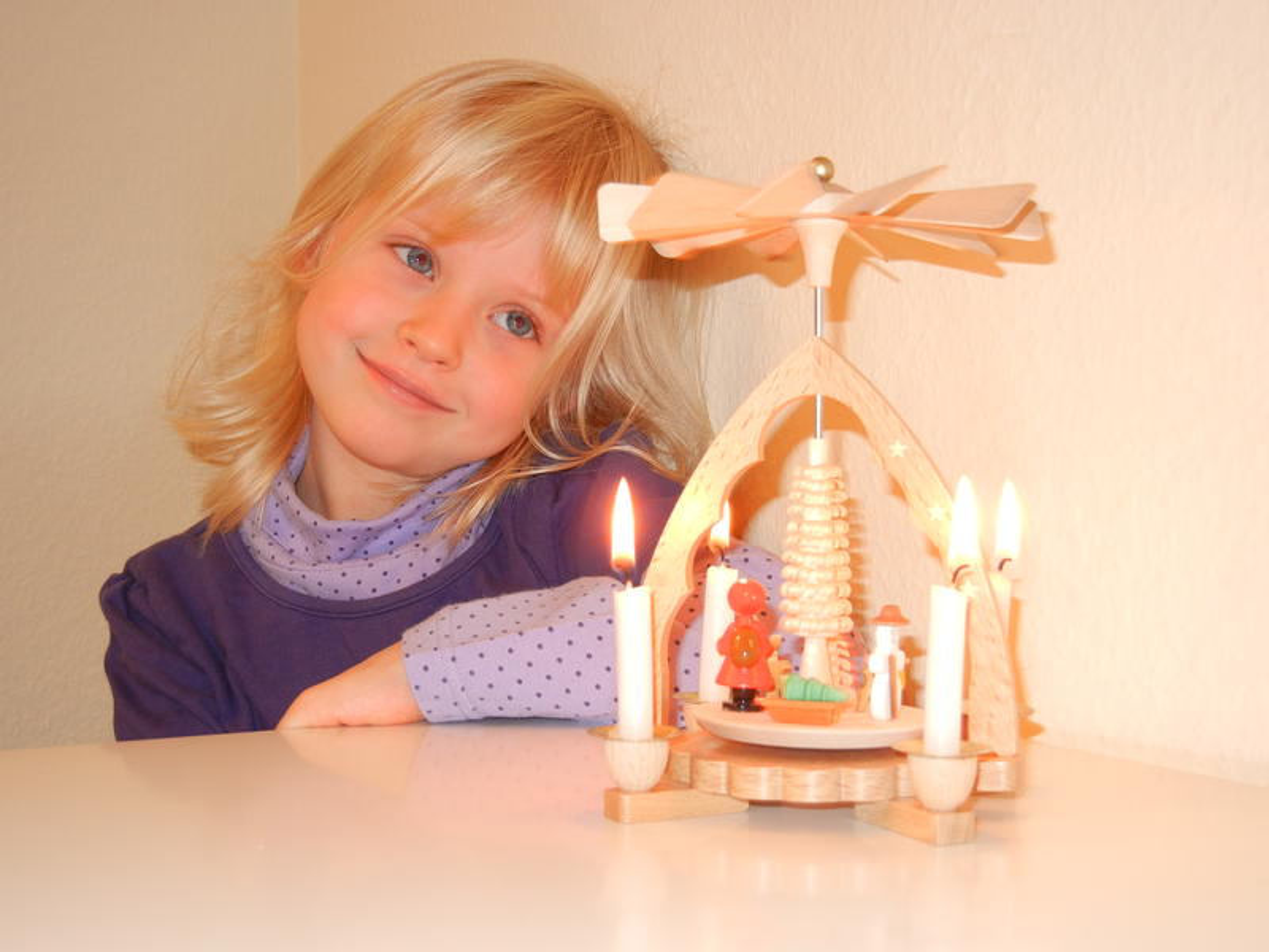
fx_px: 1906
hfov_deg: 36.8
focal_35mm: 52
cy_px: 476
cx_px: 634
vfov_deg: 28.0
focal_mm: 9.3
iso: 200
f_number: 3.9
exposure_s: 1/30
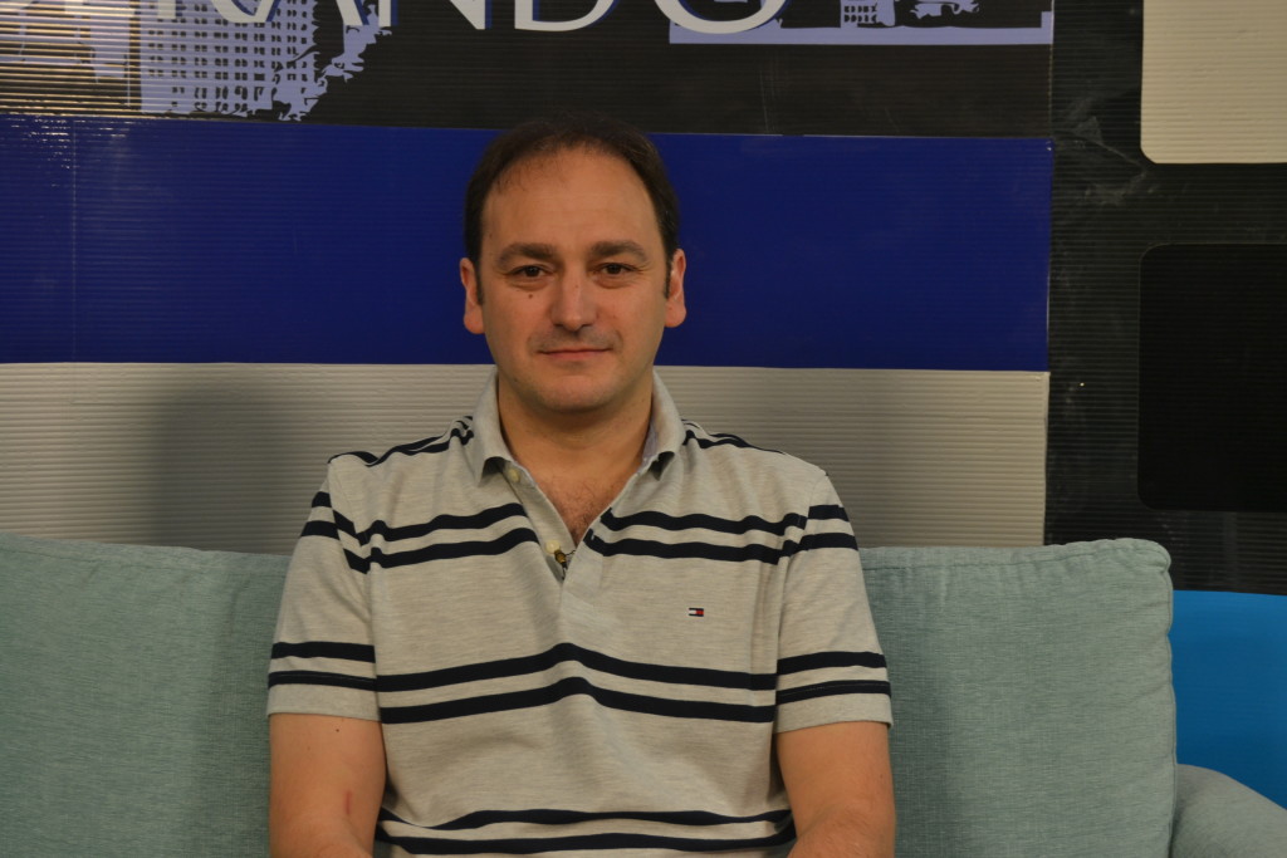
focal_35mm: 68
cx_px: 644
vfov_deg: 20.2
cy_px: 429
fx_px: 2413
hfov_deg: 29.9
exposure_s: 1/60
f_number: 5.3
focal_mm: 45
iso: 400
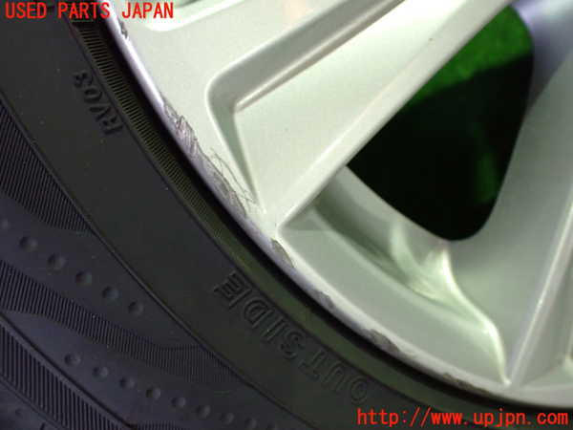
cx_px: 286
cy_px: 215
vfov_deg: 46.8
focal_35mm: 30
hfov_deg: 60.0
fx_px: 497
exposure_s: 1/50
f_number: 2.3
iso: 800
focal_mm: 5.4
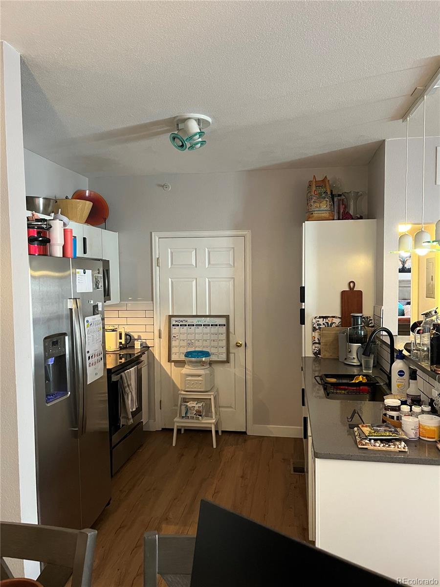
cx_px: 220
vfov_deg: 67.3
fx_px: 441
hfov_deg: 53.1
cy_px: 294
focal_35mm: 26
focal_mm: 5.1
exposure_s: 1/60
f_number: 1.6
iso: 500
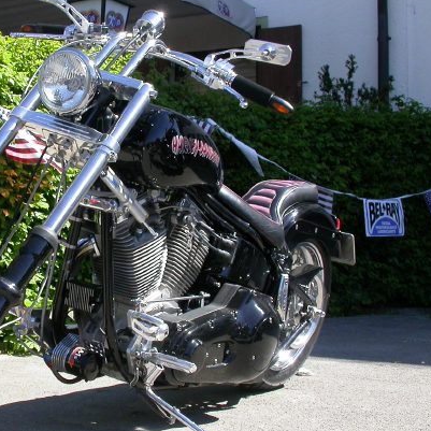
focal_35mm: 67
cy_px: 228
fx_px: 944
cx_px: 82
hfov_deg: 25.3
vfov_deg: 25.7
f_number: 5.3
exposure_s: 1/208
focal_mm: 7.85
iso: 100
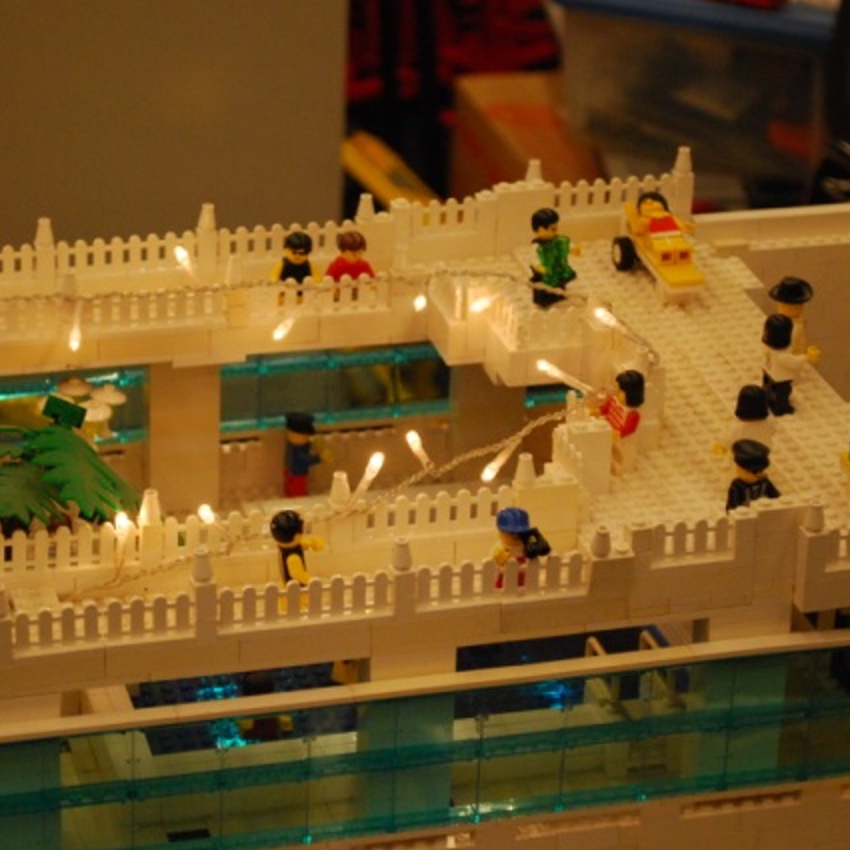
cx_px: 292
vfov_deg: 15.1
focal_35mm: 116
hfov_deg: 15.0
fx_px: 3214
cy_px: 432
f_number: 5.6
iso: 1250
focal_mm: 55
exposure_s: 1/30
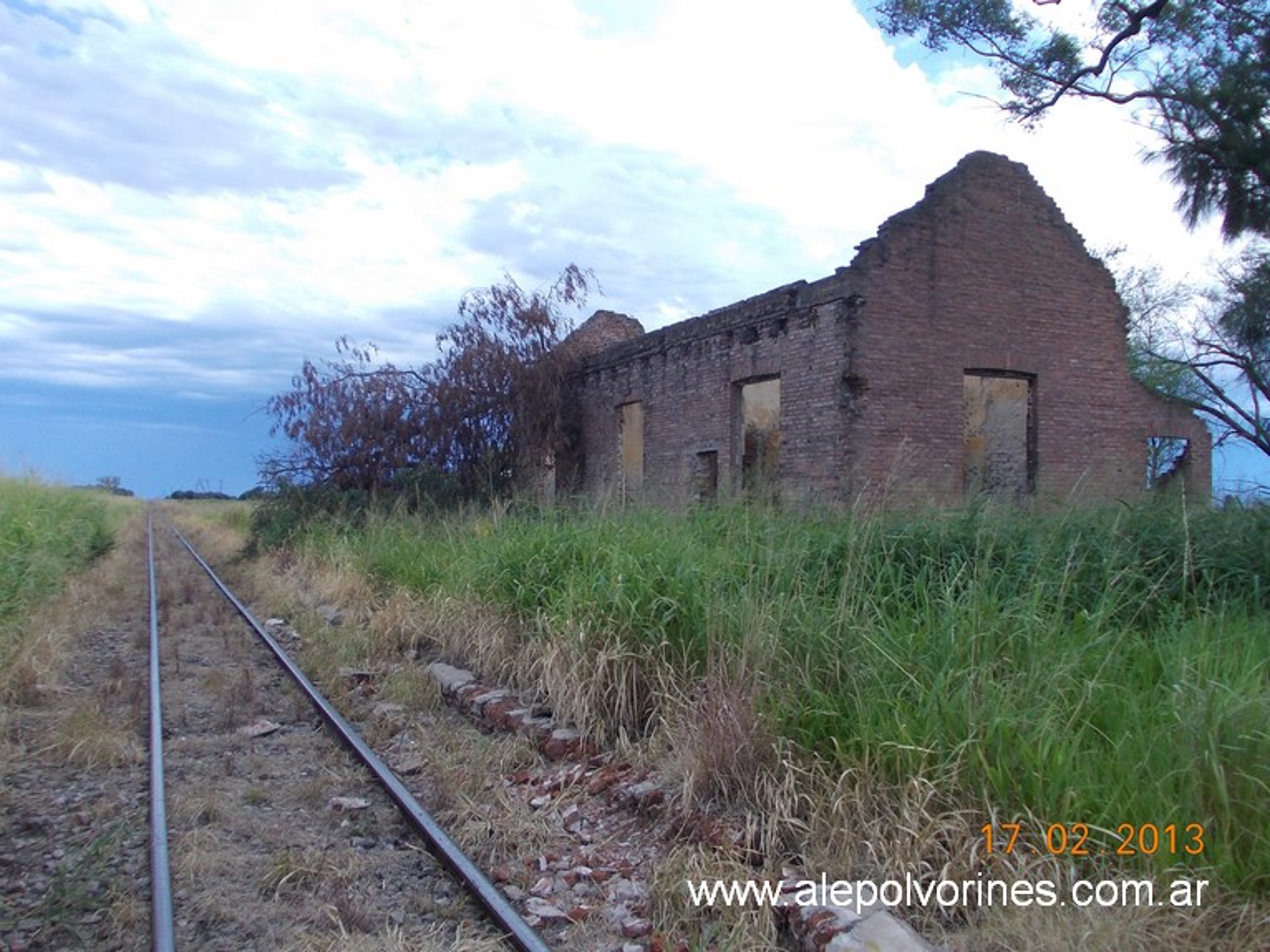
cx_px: 635
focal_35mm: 28
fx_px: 1027
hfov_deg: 63.5
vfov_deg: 49.7
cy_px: 476
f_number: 5.4
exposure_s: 1/250
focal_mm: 4
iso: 80
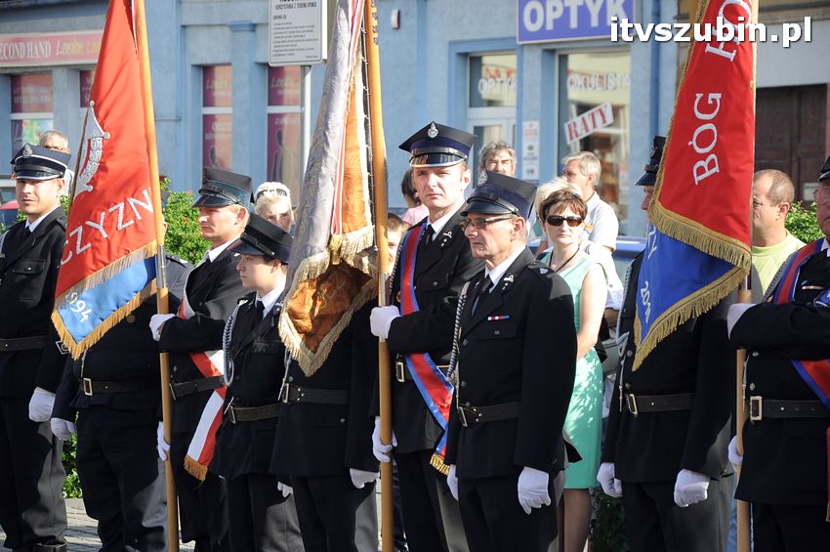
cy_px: 276
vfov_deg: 8.7
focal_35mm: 158
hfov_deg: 13.1
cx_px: 415
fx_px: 3628
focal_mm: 105
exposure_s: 1/500
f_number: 5.6
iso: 400
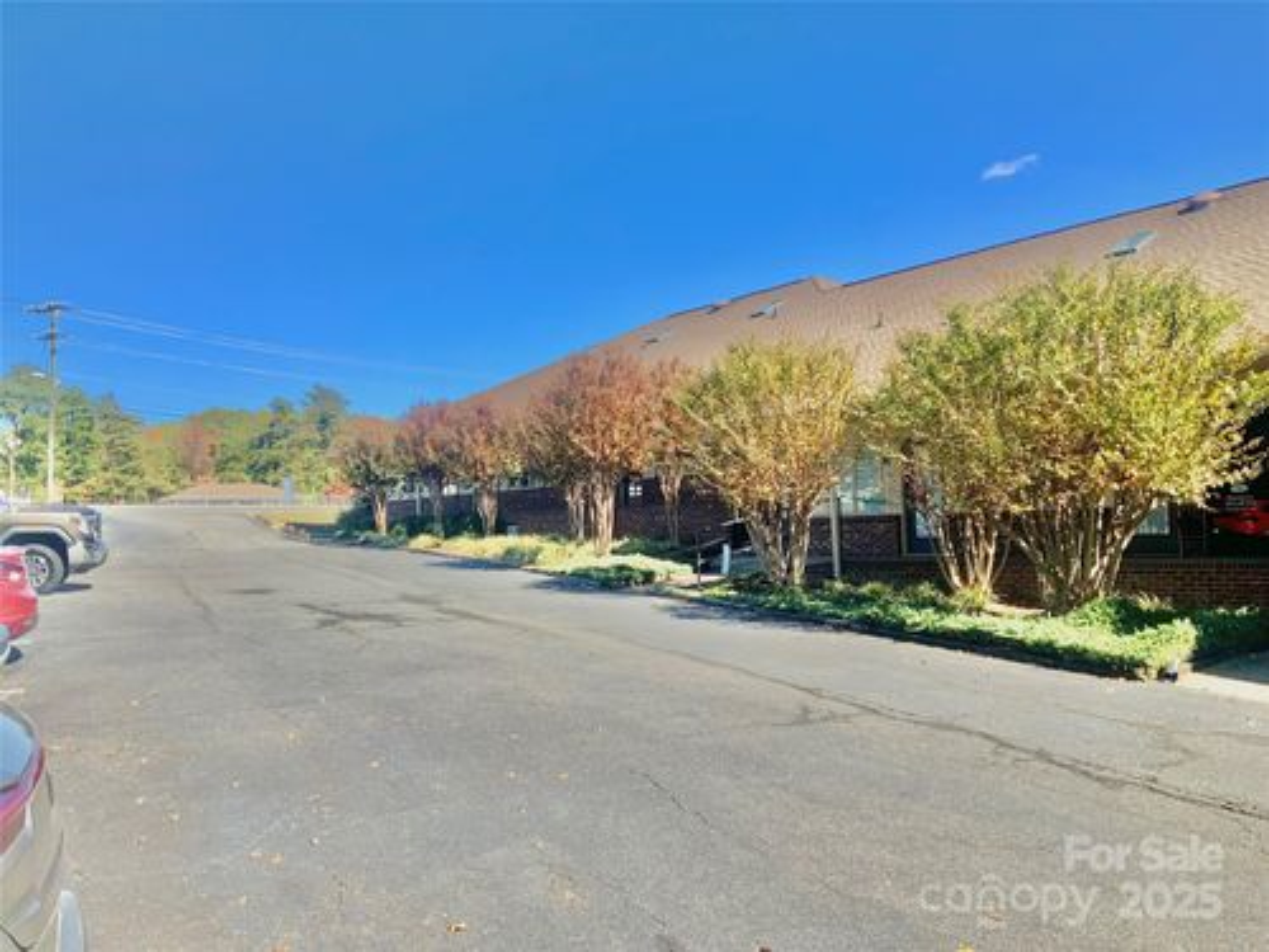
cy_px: 476
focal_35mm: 29
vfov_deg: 48.2
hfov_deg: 61.7
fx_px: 1063
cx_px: 634
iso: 16
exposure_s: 1/1250
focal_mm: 3
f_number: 1.8
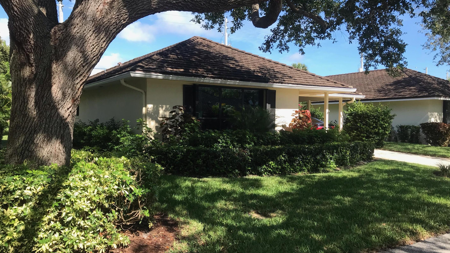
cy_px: 134
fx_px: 370
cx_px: 224
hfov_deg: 62.6
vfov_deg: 37.8
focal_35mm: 31
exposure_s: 1/977
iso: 20
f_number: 1.8
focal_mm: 3.99
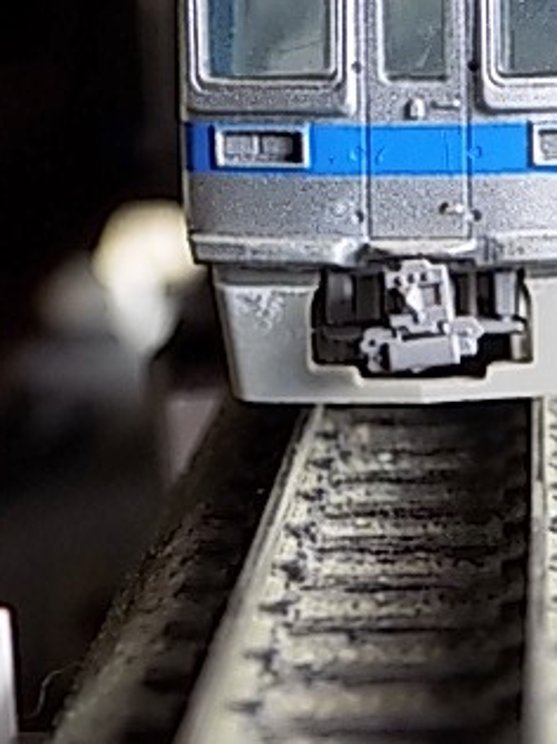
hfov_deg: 12.3
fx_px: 2576
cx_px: 422
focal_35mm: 120
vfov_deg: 16.1
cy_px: 14
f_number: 4
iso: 180
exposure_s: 1/30
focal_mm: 10.5
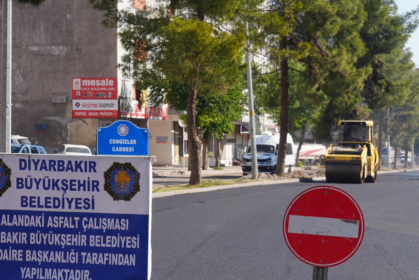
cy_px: 173
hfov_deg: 19.3
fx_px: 1222
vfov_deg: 13.0
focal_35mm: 105
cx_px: 331
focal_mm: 52
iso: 80
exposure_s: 1/100
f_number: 10
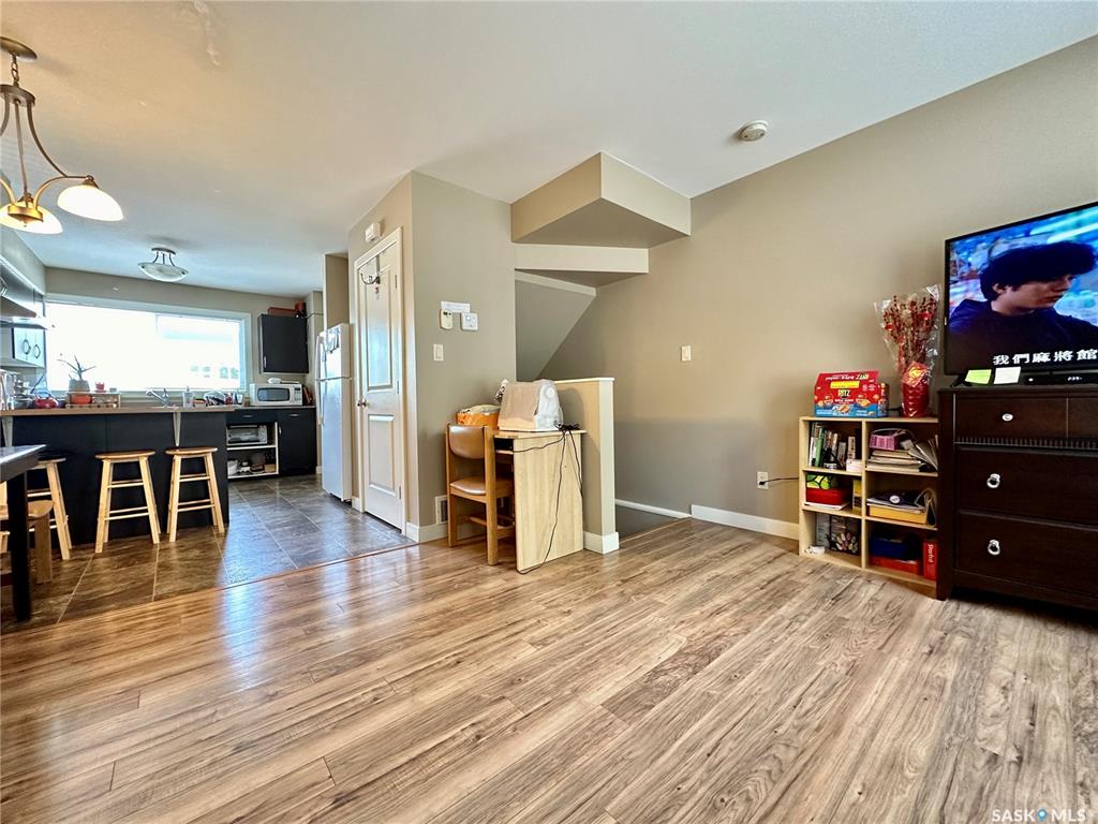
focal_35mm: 14
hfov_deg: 102.1
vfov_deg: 85.7
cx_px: 549
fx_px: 444
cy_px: 412
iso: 400
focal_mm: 2.22
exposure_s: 1/60
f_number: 2.2
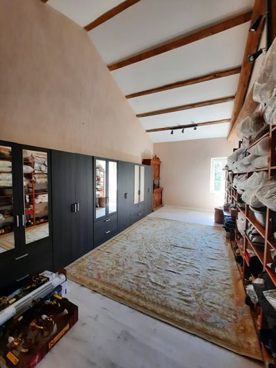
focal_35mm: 13
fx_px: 138
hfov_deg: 89.9
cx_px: 138
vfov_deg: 106.2
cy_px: 184
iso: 200
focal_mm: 1.74
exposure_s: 1/25
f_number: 2.2
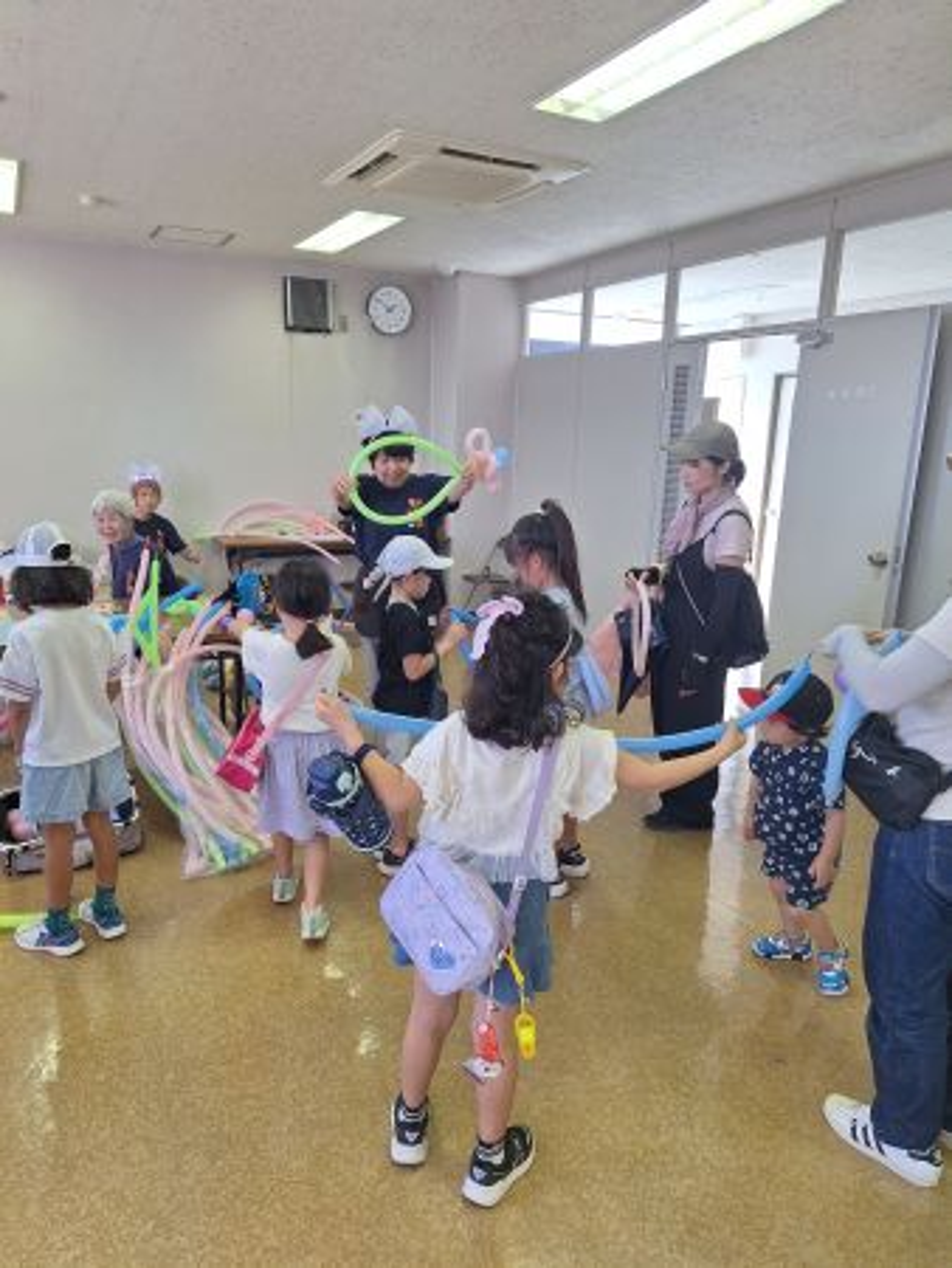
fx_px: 843
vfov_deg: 73.9
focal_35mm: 23
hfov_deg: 58.9
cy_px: 634
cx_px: 476
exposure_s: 1/100
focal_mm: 5.54
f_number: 1.8
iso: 64
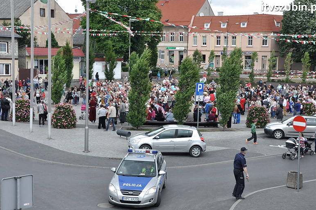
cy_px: 109
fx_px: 552
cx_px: 154
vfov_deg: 21.5
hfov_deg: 31.9
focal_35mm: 63
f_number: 11
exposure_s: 1/500
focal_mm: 38
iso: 1250
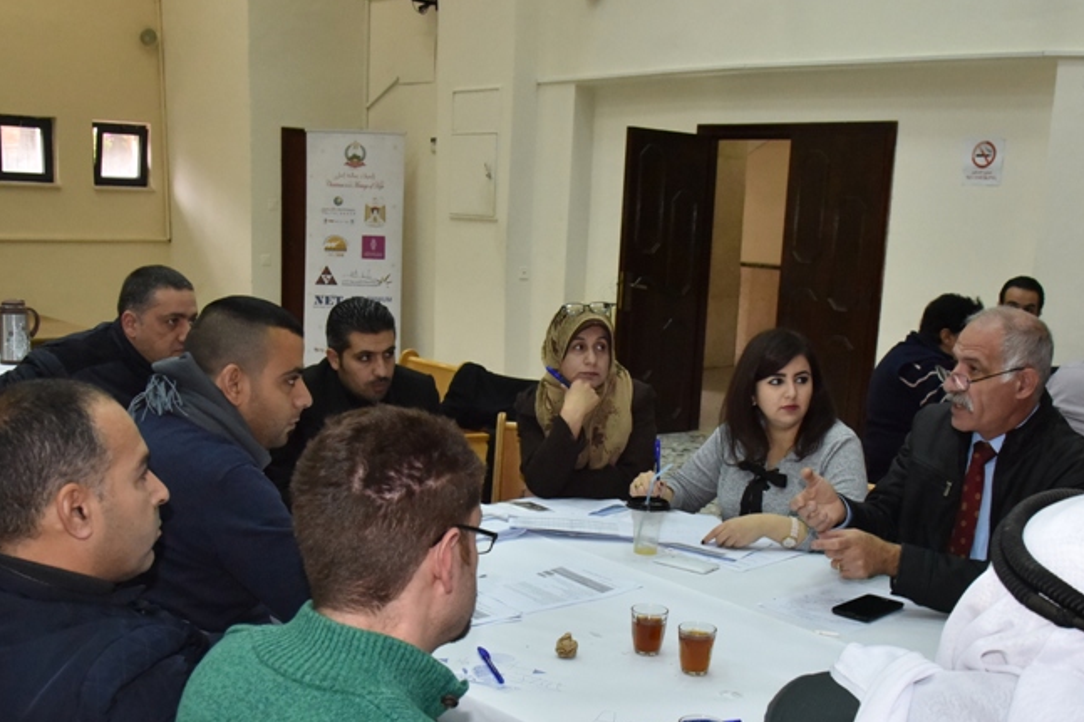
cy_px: 527
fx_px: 1144
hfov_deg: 50.7
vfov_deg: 34.4
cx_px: 553
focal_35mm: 38
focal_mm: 24
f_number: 8
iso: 2500
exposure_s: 1/250
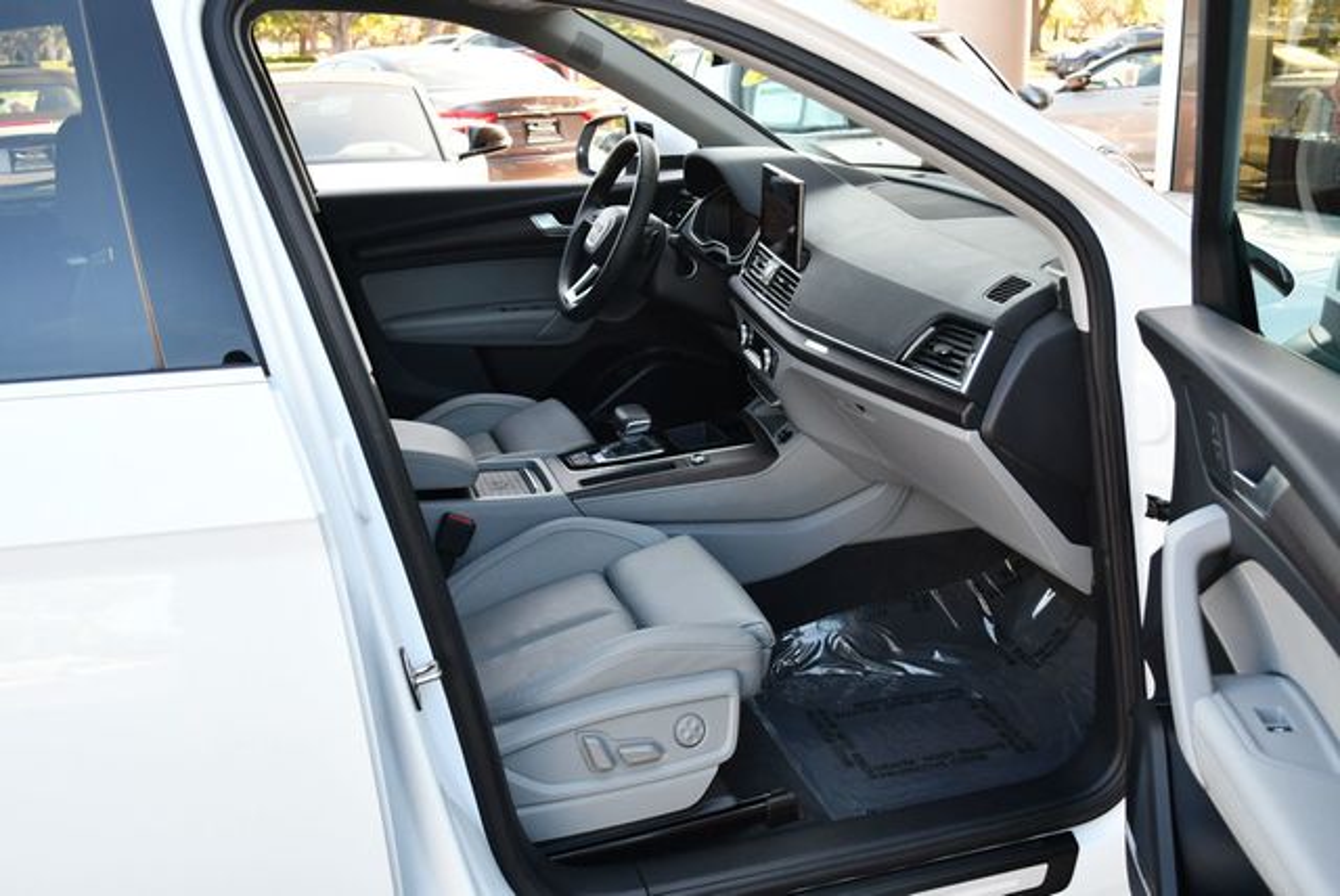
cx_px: 670
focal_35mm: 36
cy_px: 448
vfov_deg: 36.9
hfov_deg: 53.1
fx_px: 1341
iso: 400
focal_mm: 18
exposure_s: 1/250
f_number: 3.5
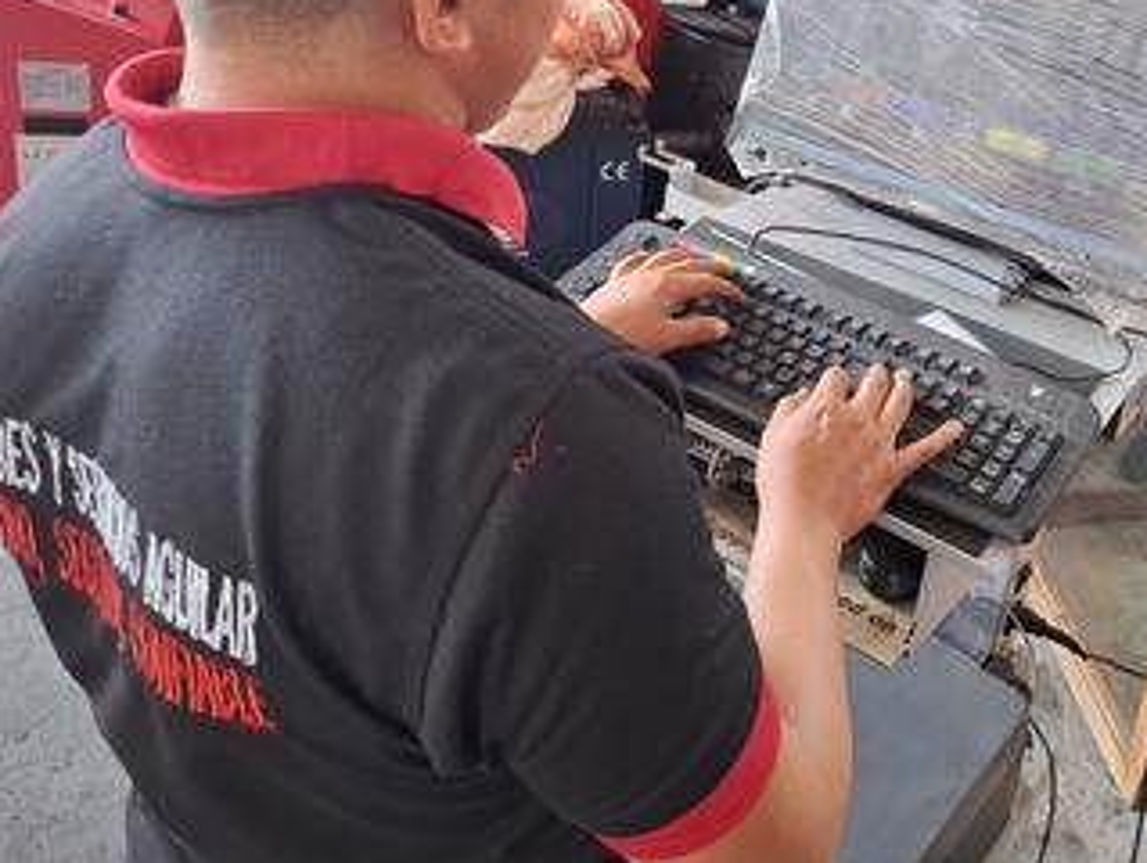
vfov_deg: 38.5
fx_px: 1194
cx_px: 780
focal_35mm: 36
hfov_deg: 50.2
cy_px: 200
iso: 160
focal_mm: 5.54
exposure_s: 1/120
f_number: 1.8
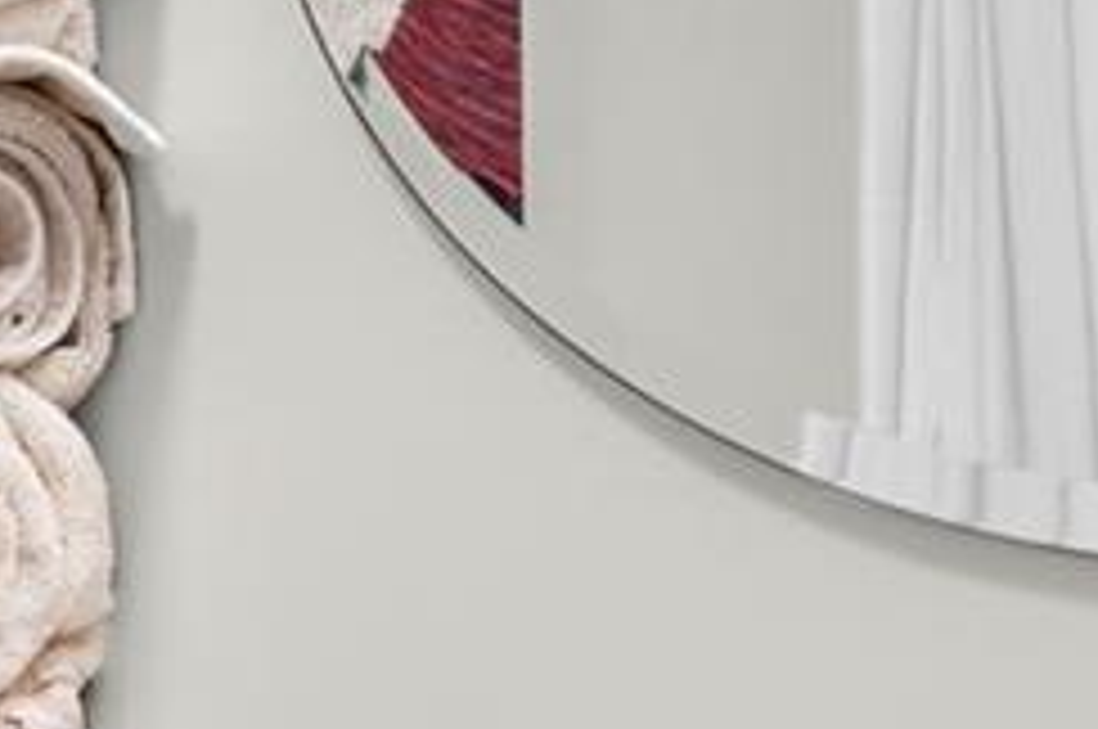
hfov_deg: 13.9
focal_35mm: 147
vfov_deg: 9.2
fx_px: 4478
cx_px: 212
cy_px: 752
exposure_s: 1/8
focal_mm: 35
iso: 400
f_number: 8
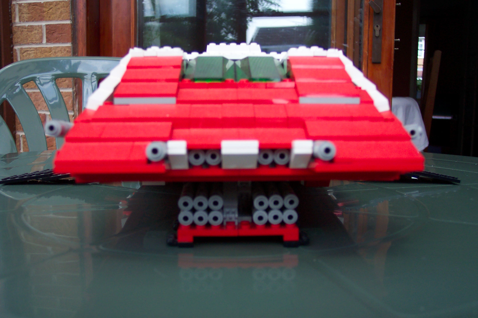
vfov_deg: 35.1
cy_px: 159
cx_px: 239
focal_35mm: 38
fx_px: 505
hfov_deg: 50.7
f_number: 2.8
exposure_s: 1/350
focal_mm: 8
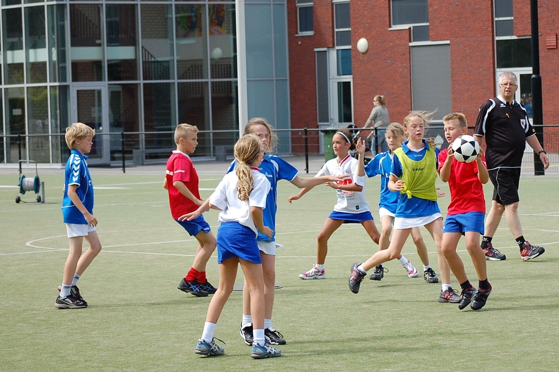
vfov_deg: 14.7
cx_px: 280
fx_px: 1443
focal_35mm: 93
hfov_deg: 21.9
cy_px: 186
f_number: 4.2
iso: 360
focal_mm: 62
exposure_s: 1/1000
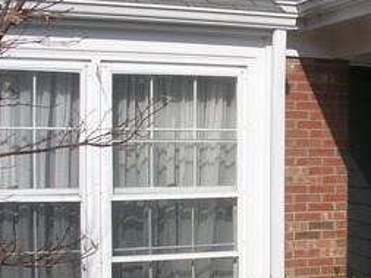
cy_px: 190
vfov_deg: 19.1
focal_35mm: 77
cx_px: 349
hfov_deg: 24.4
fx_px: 826
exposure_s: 1/555
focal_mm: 5.8
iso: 50
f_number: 5.6
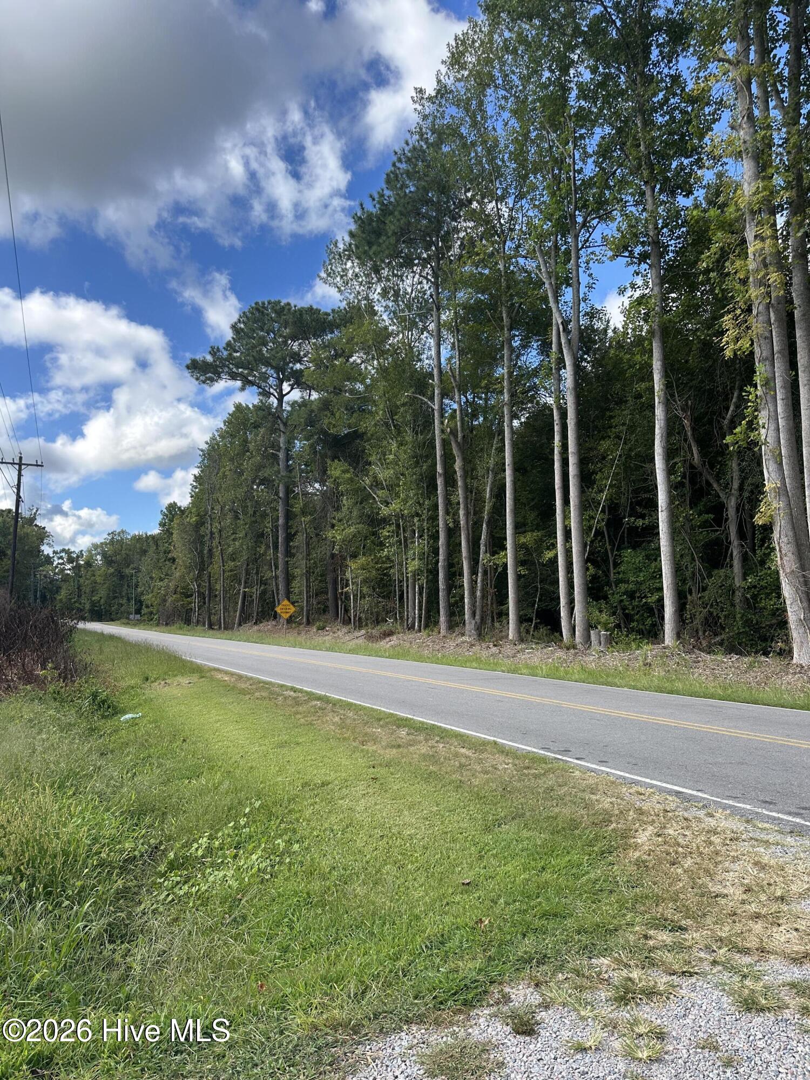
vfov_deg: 71.6
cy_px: 540
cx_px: 405
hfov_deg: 56.8
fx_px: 749
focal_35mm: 24
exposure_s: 1/1639
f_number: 1.78
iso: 80
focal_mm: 6.86
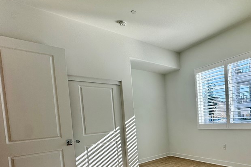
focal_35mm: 24
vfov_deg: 50.8
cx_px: 188
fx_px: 167
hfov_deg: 69.0
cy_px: 127
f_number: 2.2
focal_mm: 2.22
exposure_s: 1/325
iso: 40
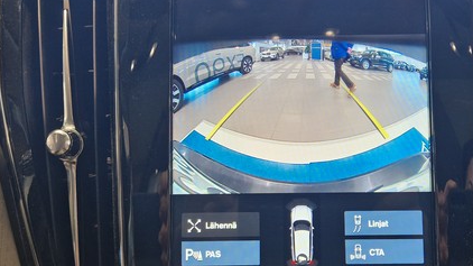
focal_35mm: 38
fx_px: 476
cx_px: 267
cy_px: 158
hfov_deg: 52.7
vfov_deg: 31.1
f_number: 1.8
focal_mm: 5.4
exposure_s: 1/100
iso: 160
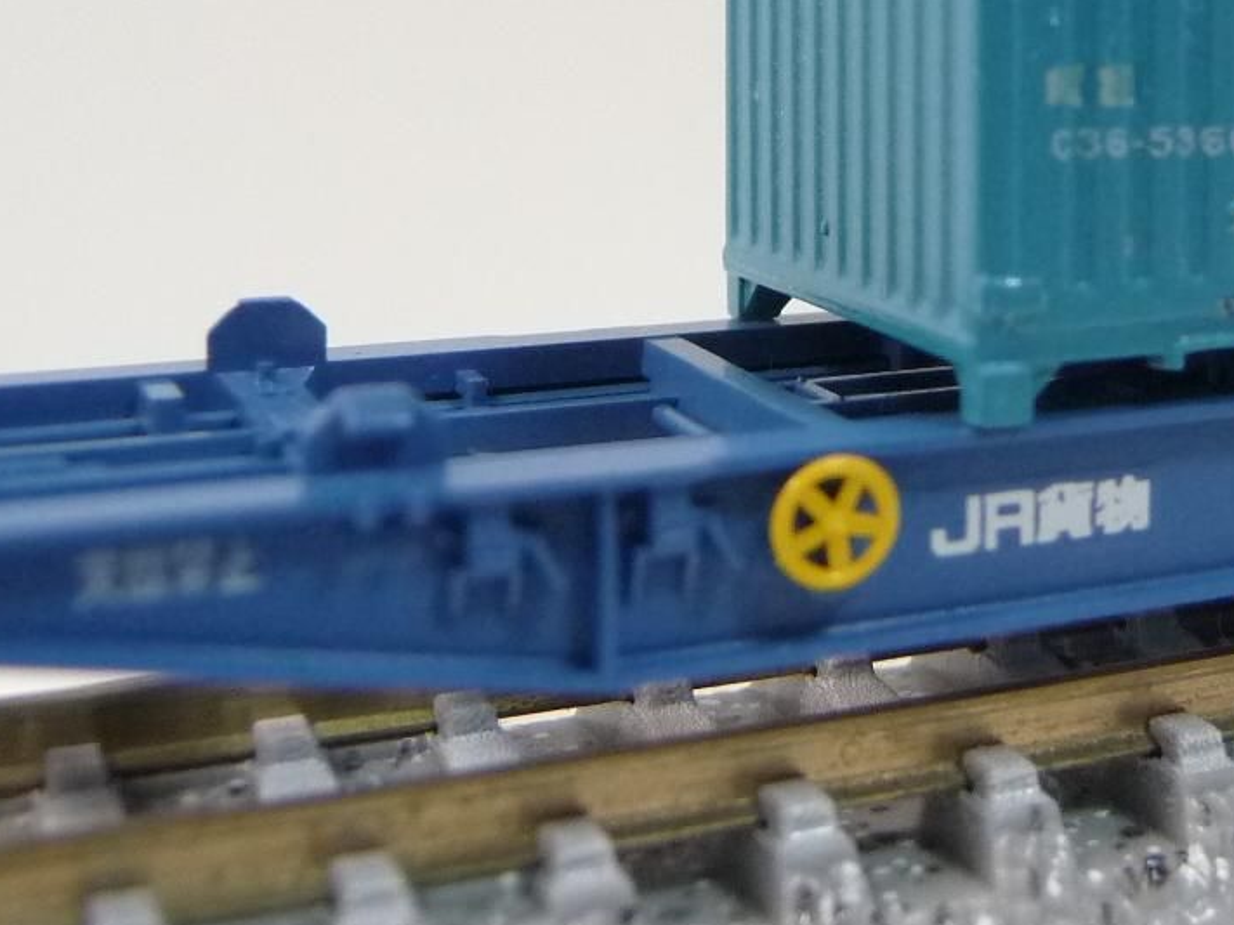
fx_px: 2245
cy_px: 62
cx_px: 1008
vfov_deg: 22.6
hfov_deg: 29.9
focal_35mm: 63
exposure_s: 1/30
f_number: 3.3
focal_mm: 4.7
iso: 400
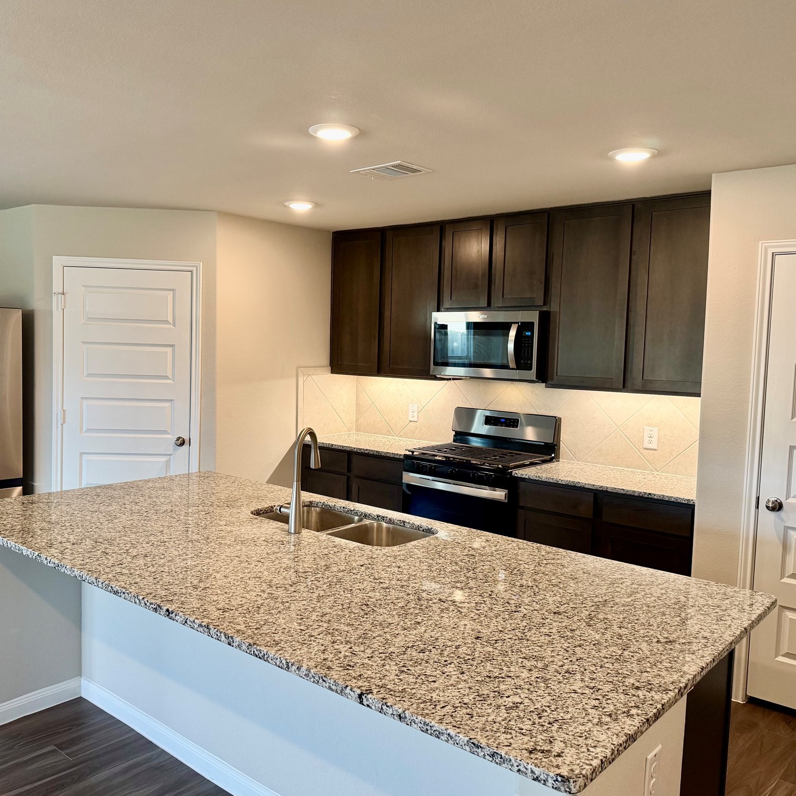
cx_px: 330
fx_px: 754
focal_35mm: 29
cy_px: 394
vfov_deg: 55.6
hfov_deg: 55.3
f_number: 1.78
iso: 200
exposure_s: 1/120
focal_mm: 6.76
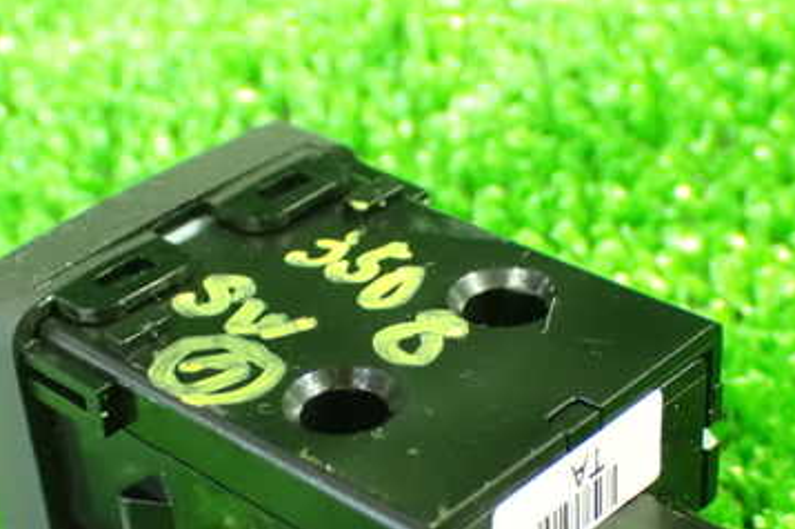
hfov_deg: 24.8
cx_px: 380
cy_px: 407
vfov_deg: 16.5
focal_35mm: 82
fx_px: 1809
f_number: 3.1
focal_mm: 8.4
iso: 1600
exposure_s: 1/15
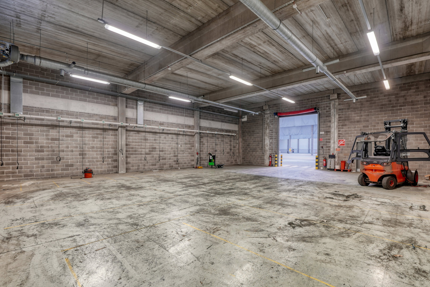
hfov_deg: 96.5
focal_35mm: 16
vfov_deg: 73.7
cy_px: 153
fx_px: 191
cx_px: 231
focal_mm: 12
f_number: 8
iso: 100
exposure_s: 1
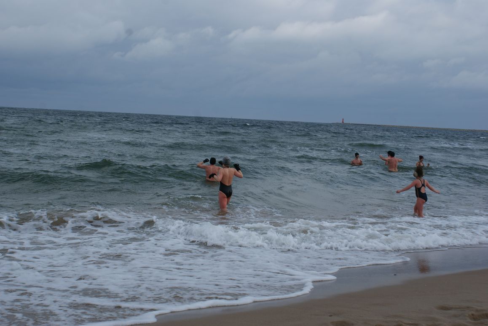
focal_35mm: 52
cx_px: 244
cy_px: 163
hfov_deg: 37.8
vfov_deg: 25.8
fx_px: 712
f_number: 10
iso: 100
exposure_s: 1/125
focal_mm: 35
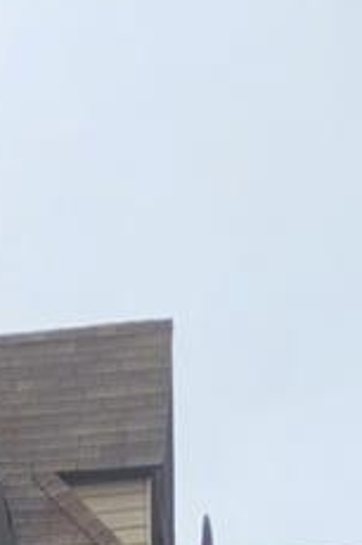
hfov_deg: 8.5
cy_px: 1751
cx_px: -92
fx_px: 2417
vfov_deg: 9.4
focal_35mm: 160
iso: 12
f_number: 1.8
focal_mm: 6.4
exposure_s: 1/286
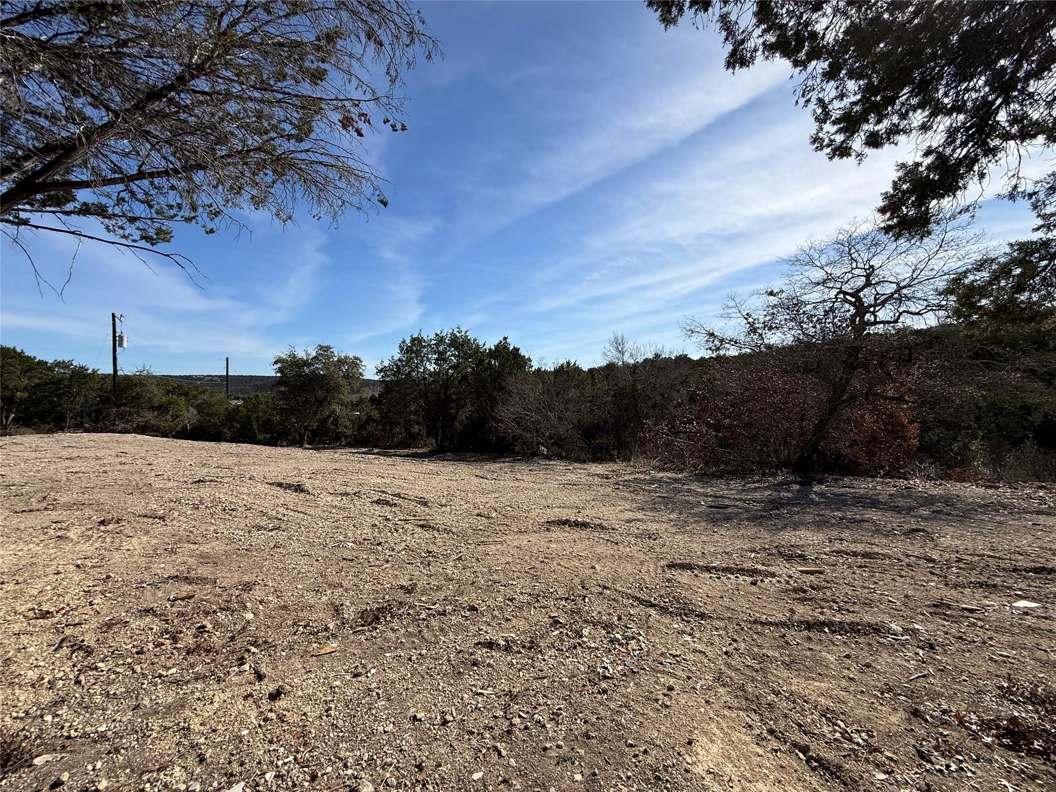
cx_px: 528
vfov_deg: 85.7
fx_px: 427
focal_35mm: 14
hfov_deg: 102.1
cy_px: 396
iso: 50
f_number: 2.2
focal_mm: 2.22
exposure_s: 1/3125
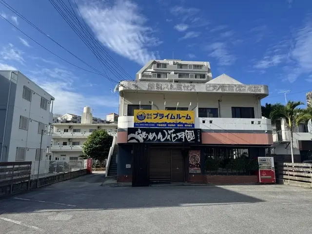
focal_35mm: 24
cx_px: 156
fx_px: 216
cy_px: 117
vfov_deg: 56.8
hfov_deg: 71.6
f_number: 1.78
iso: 80
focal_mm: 6.76
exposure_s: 1/4310
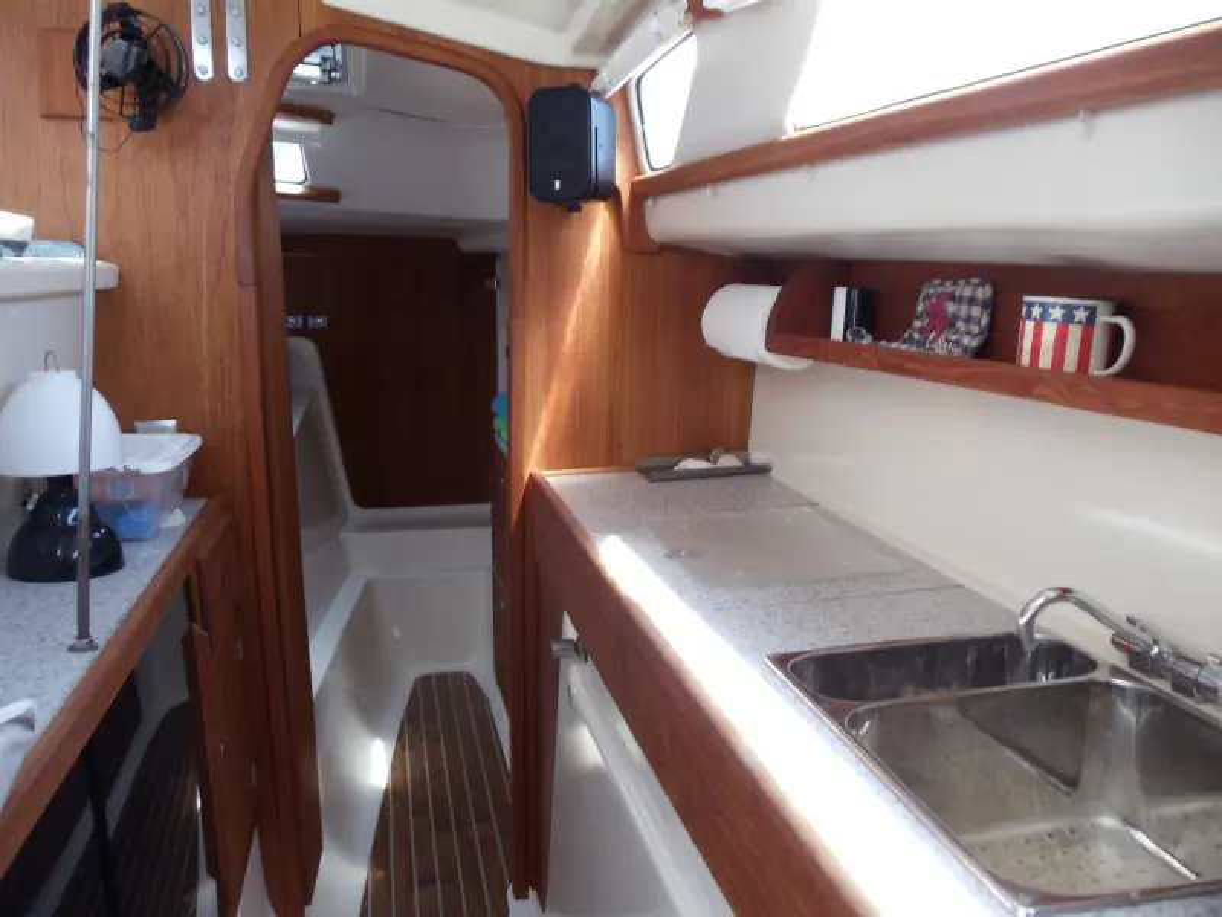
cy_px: 458
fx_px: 1553
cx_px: 611
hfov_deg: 42.9
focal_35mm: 44
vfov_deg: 32.9
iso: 100
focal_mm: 6
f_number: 3.5
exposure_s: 1/40
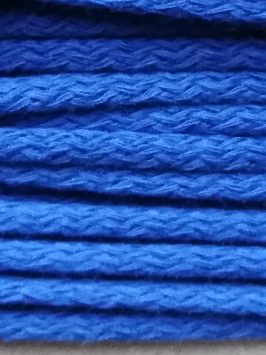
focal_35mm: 89
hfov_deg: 16.5
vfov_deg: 21.1
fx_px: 912
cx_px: 182
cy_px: -16
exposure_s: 1/17.1
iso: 820
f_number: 2.2
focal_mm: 3.46
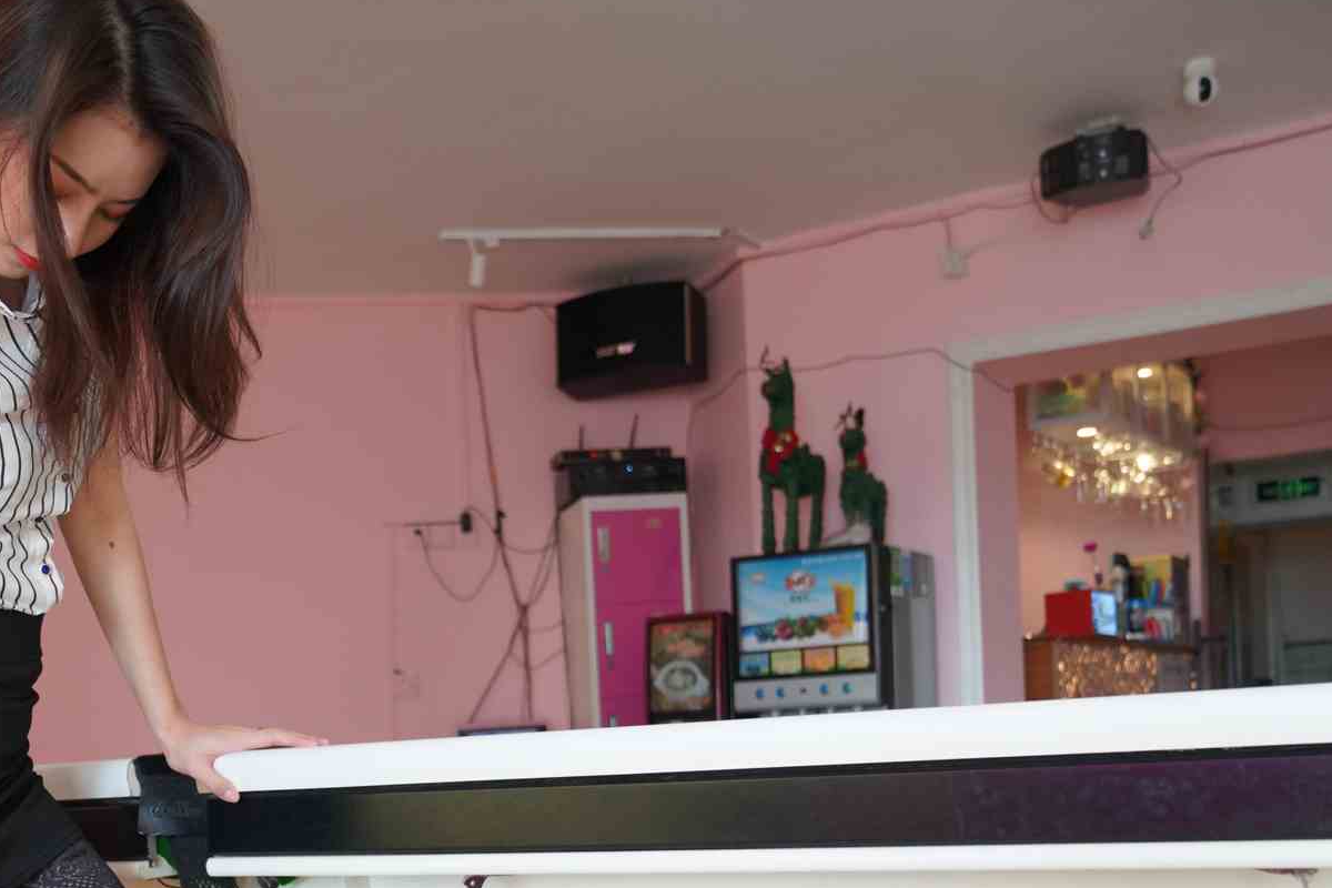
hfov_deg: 39.4
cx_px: 260
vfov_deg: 26.8
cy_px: 857
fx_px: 1776
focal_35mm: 48
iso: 1000
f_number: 3.5
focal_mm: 24
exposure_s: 1/200
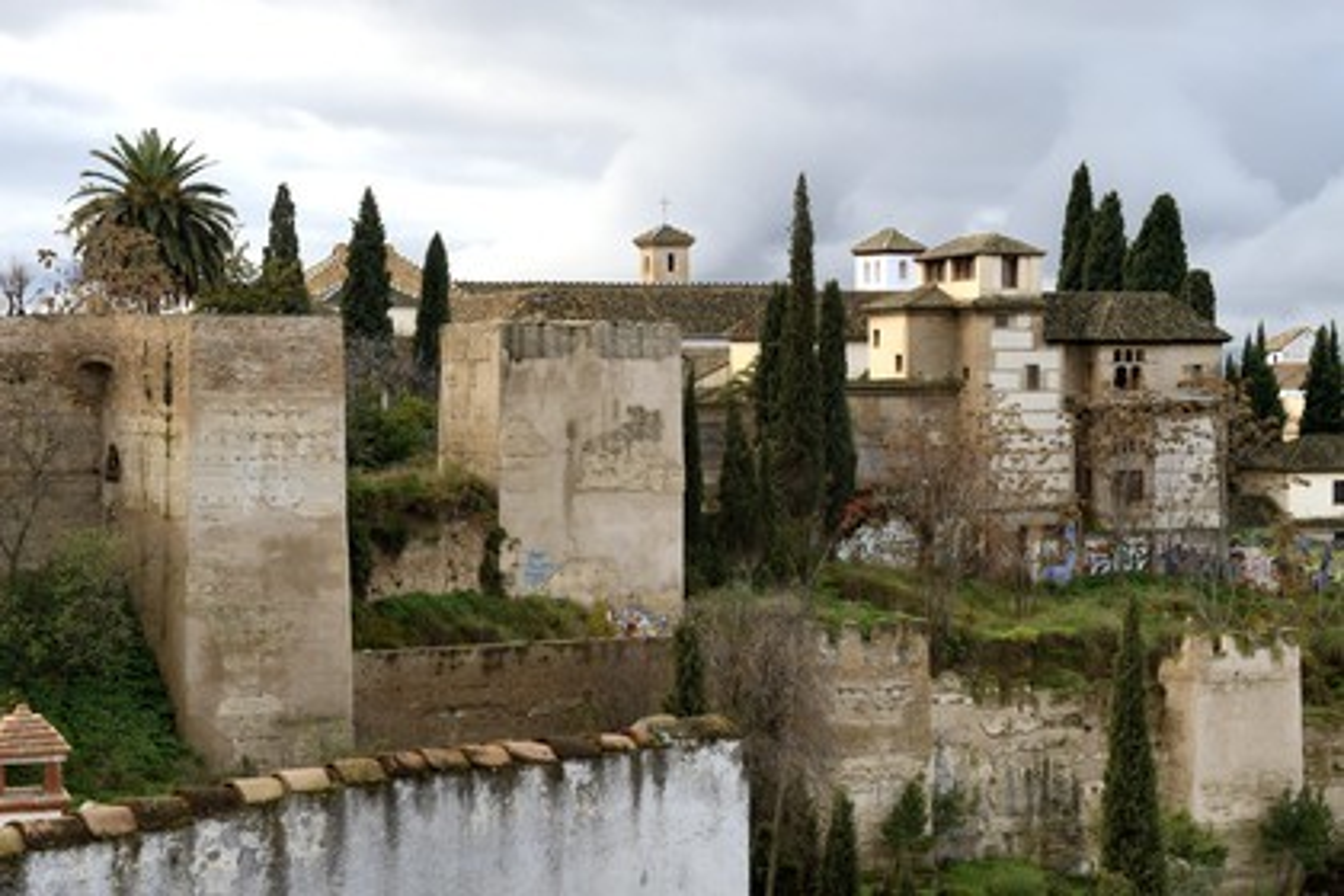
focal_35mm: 60
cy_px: 448
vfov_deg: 22.6
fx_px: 2240
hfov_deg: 33.4
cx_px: 672
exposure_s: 1/125
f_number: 9
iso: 400
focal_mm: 60
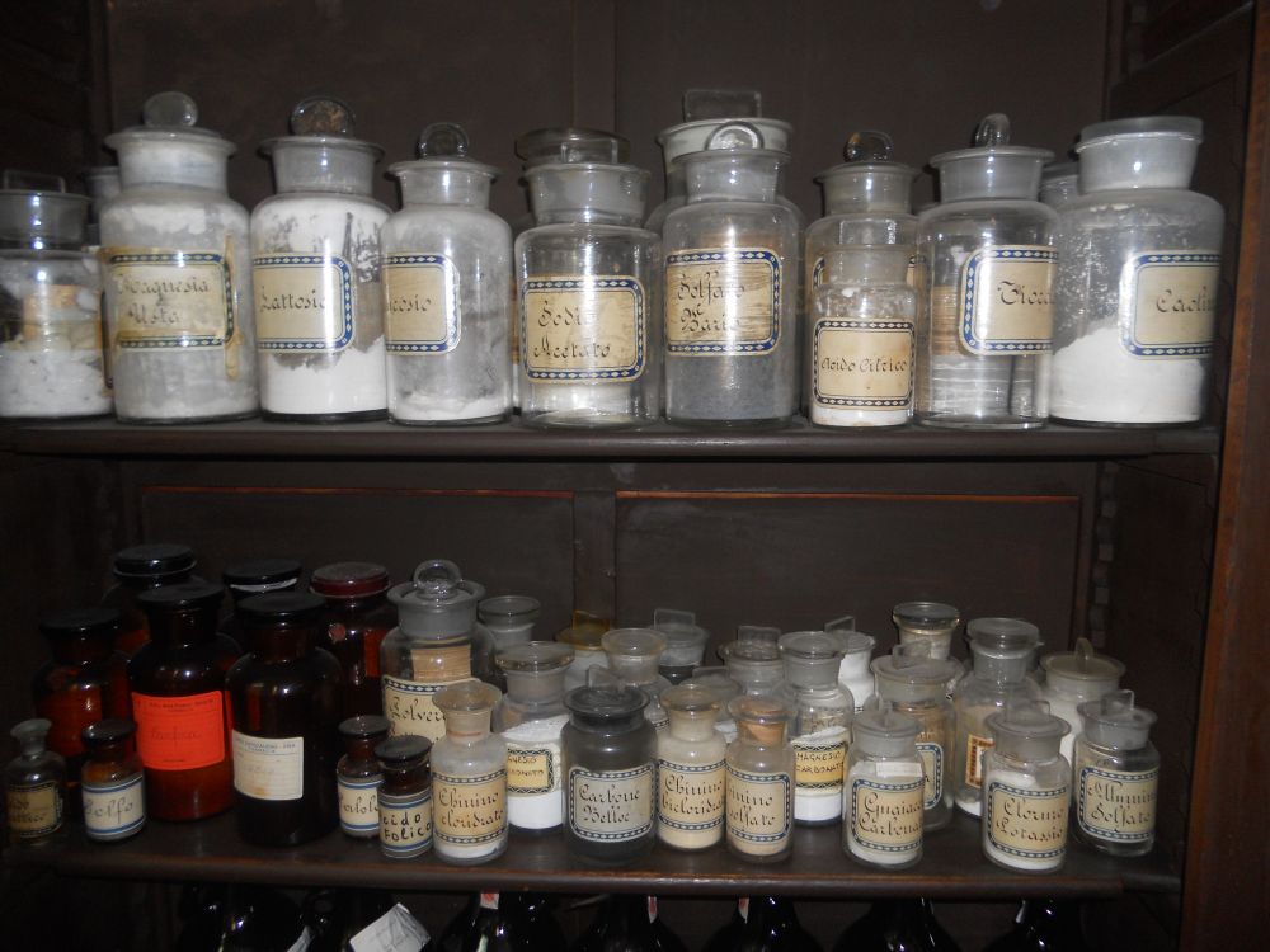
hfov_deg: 65.3
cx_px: 635
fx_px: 991
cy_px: 476
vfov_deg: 51.4
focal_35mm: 27
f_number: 3.2
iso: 100
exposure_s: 1/25
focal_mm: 4.9
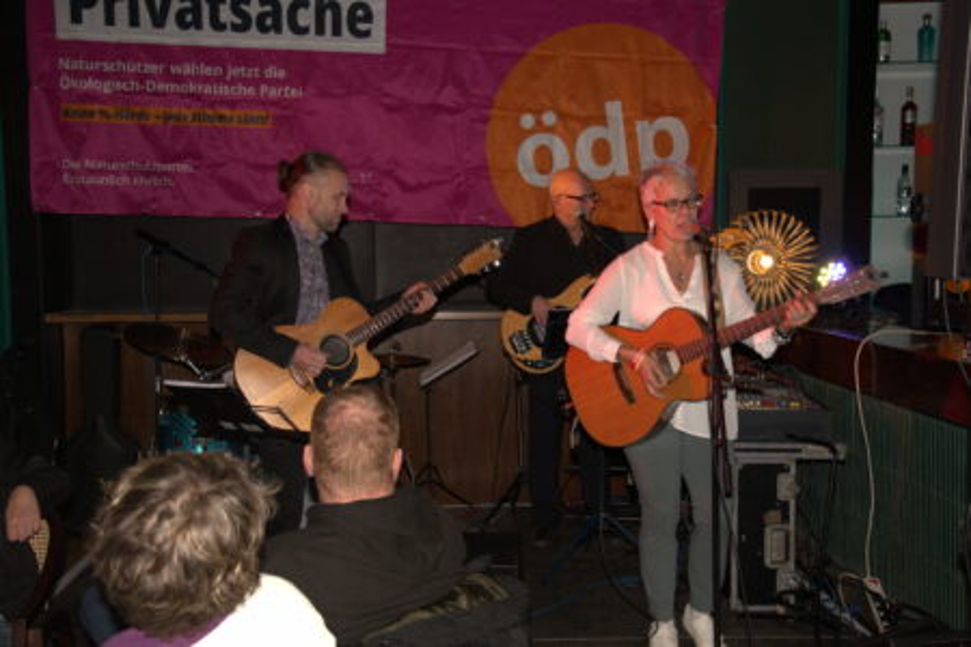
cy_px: 324
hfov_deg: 44.5
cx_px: 486
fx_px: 1187
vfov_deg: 30.5
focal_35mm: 44
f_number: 7.1
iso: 1600
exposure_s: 1/60
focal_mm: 44
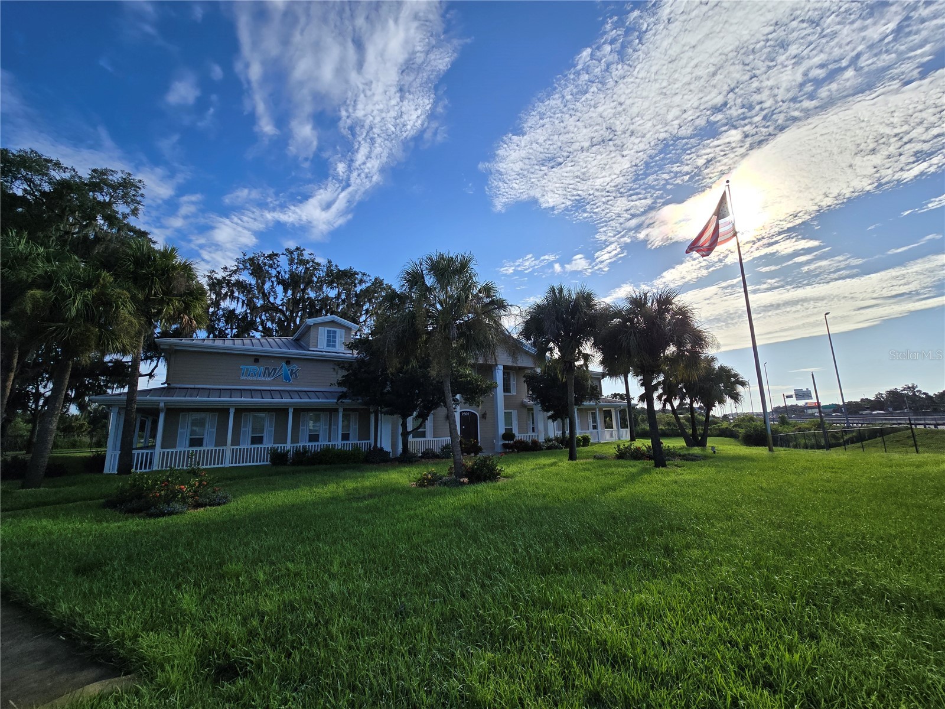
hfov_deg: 106.2
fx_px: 355
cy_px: 354
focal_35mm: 13
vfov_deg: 89.9
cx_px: 472
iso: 50
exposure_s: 1/3483
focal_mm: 2.2
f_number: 2.2
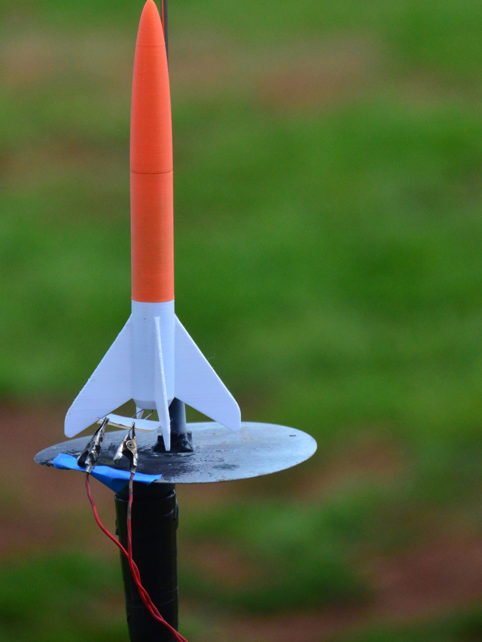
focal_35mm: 286
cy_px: 218
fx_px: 5309
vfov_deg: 6.9
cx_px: 203
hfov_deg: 5.2
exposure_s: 1/3200
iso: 1600
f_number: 7.1
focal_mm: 150
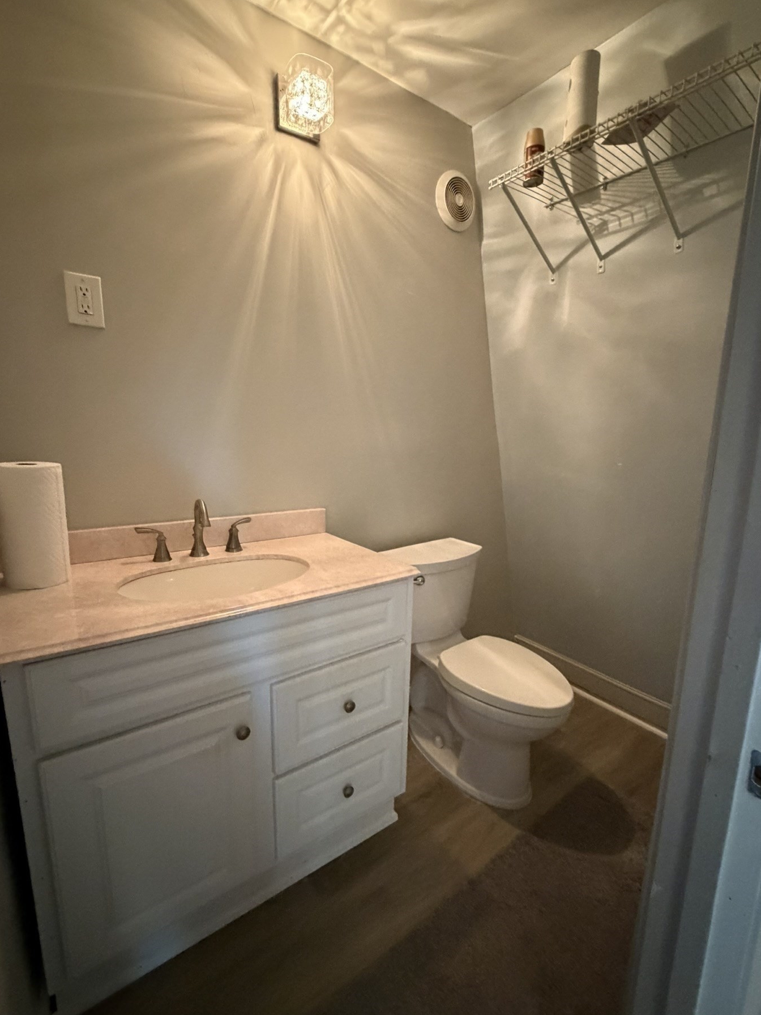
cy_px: 523
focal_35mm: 16
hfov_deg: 78.1
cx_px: 388
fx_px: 469
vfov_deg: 94.5
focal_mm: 2.22
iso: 800
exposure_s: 1/40
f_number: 2.2
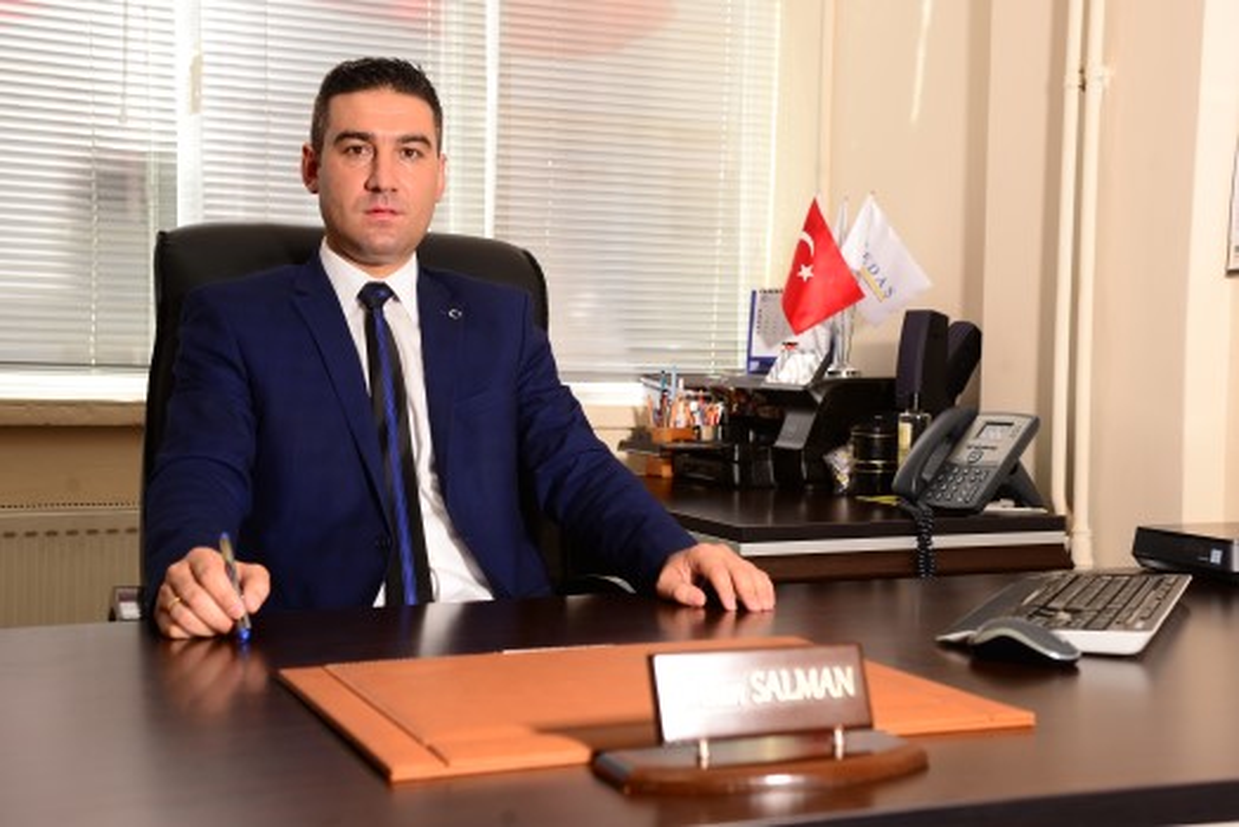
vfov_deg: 26.0
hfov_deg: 38.2
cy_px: 414
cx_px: 620
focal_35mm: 52
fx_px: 1791
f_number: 5
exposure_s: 1/80
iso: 200
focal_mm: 52
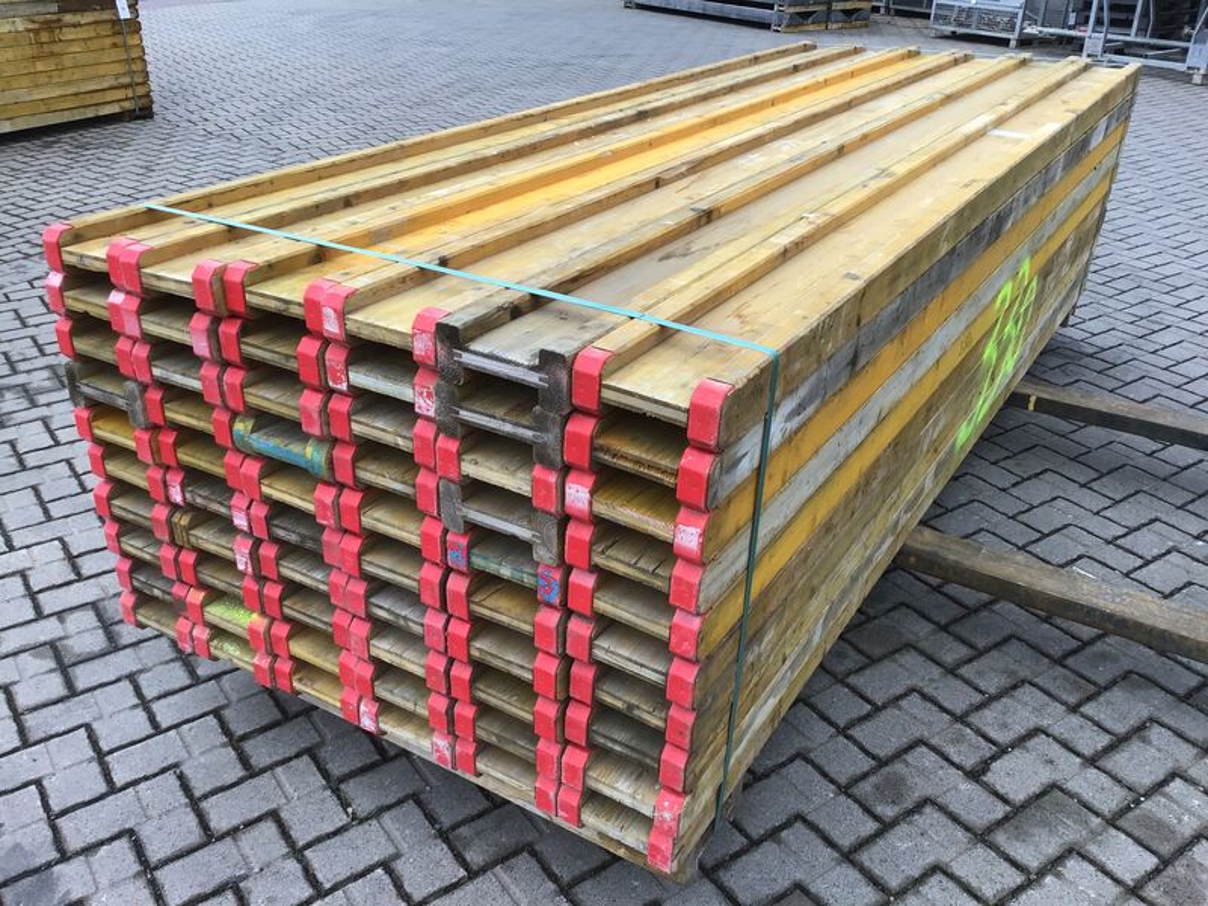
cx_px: 604
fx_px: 1082
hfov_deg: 58.4
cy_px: 453
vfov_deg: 45.4
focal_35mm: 31
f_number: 2.4
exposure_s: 1/100
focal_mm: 3.3
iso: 40
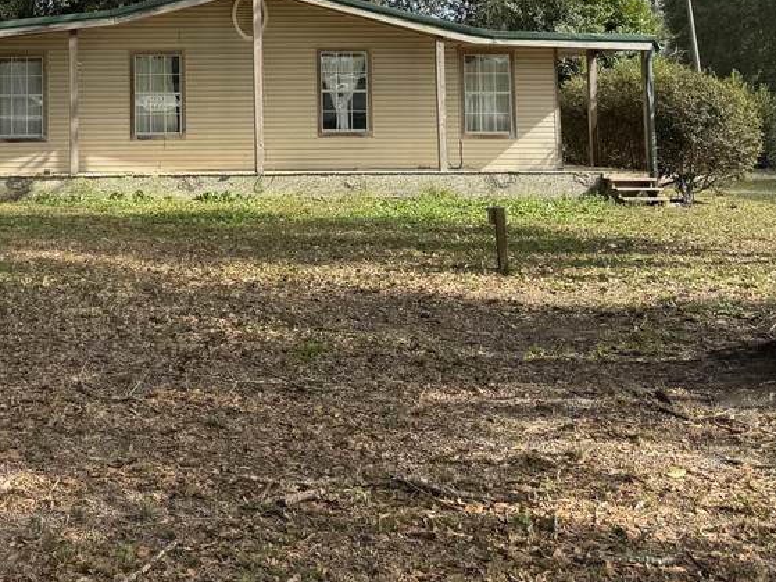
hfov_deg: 33.9
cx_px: 153
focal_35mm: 55
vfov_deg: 25.5
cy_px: 28
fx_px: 1233
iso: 80
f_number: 1.78
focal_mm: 6.76
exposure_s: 1/2252
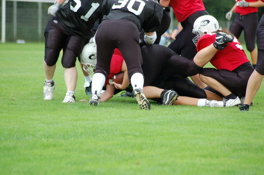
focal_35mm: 292
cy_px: 88
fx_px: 2141
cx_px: 132
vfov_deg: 4.7
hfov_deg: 7.1
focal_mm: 195
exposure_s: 1/400
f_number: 5
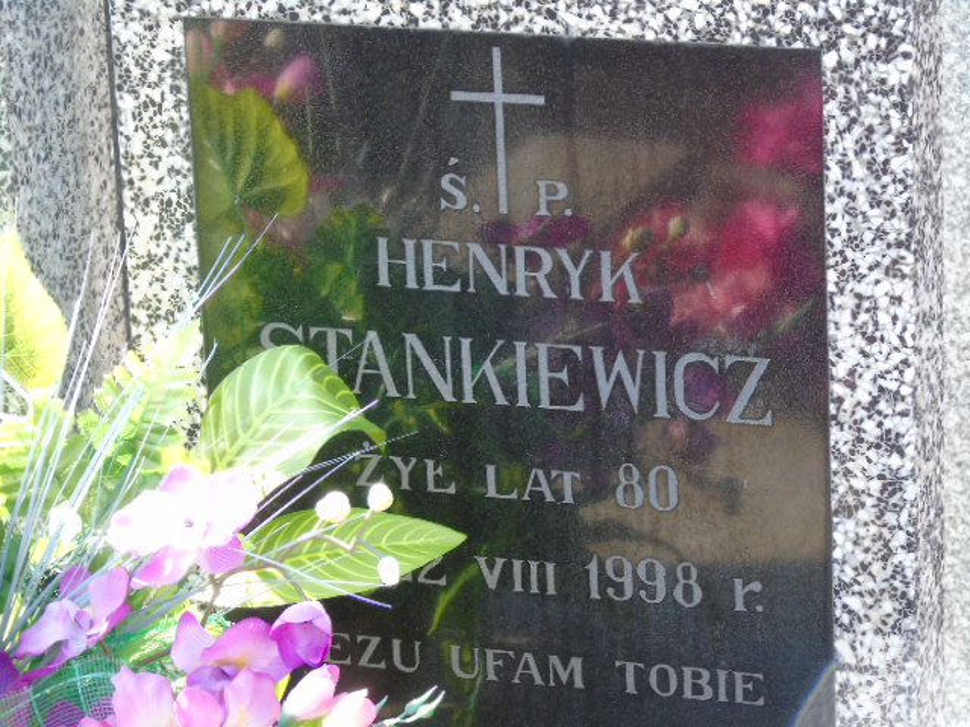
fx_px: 3979
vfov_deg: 10.4
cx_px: 485
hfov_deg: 13.9
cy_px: 364
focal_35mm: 142
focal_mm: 25
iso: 250
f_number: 4.7
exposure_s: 1/125
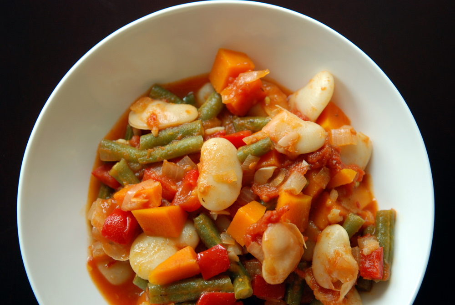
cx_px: 228
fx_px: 835
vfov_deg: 20.7
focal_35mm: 66
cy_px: 152
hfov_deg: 30.5
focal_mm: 44
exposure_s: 1/13
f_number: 2.8
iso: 250
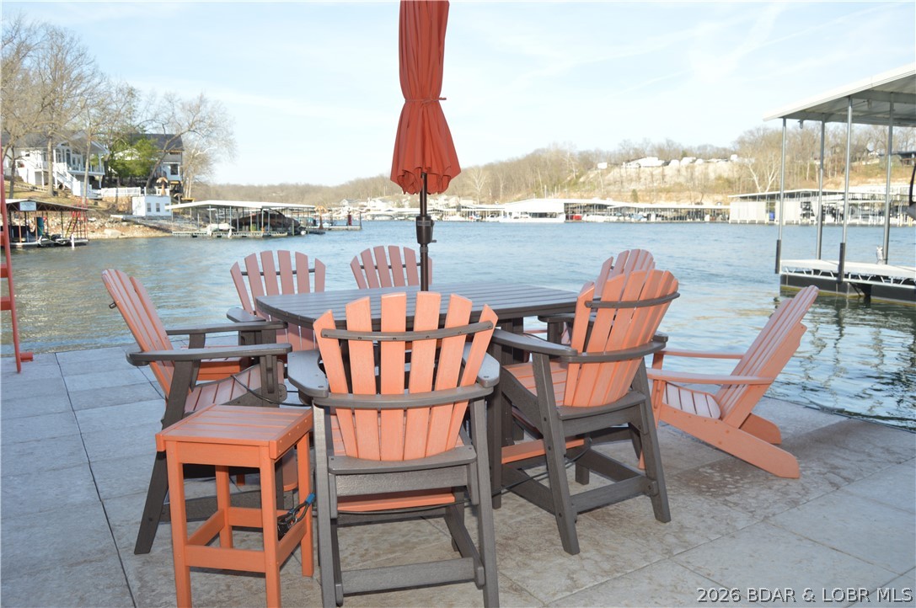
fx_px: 686
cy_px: 304
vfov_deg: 47.8
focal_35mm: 27
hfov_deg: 67.4
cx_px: 458
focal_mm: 18
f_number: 6.3
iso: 100
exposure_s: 1/160
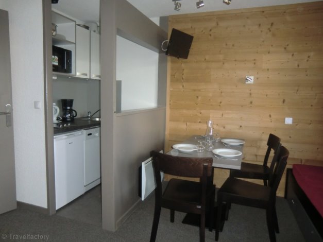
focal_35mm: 24
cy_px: 121
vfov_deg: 56.8
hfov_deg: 71.6
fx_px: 224
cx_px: 162
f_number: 3.2
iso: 400
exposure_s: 1/60
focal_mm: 4.3
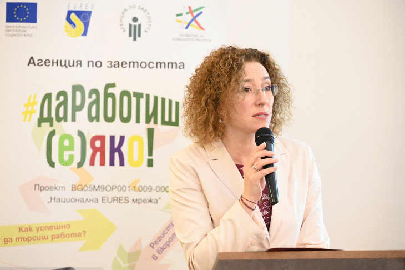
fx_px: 1001
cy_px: 135
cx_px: 202
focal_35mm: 89
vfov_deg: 15.3
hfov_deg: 22.9
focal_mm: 89
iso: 12800
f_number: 4
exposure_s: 1/100
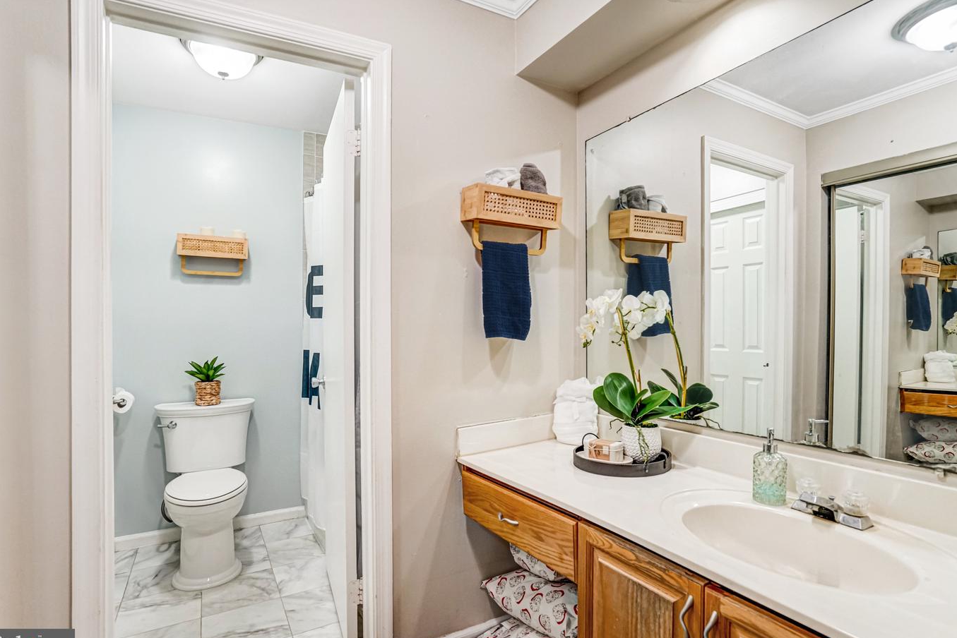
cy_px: 326
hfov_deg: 93.3
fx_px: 452
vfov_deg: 70.5
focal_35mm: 17
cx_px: 473
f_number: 8
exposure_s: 1/40
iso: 1250
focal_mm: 16
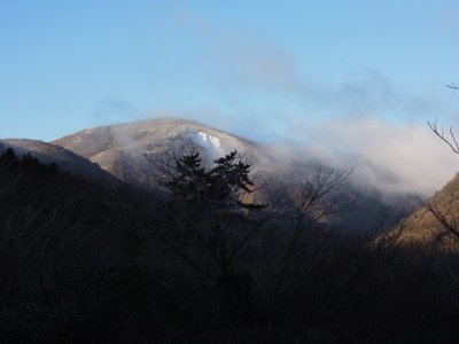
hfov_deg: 19.6
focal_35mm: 100
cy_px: 172
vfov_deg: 14.8
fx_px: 1326
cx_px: 230
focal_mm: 17.9
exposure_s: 1/400
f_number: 5.5
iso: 160
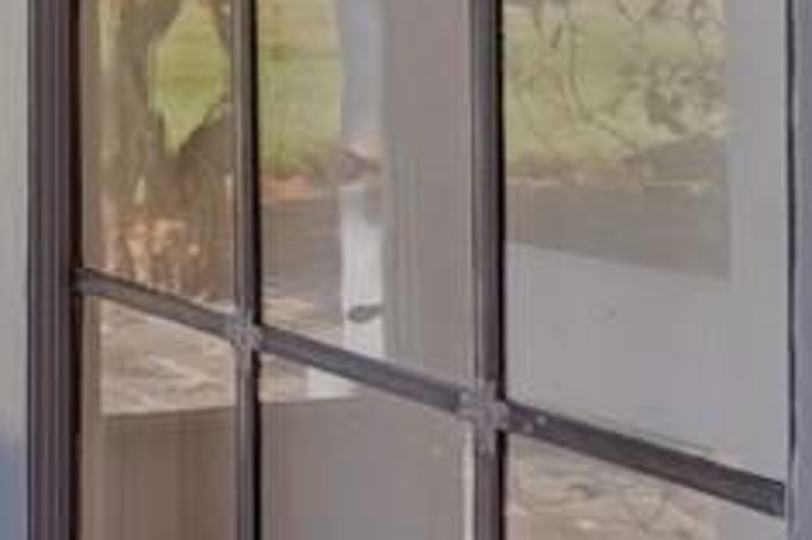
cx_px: -845
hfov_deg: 17.2
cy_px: -114
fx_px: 1871
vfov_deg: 15.8
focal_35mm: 83
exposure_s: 1/10
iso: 200
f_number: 10
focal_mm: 18
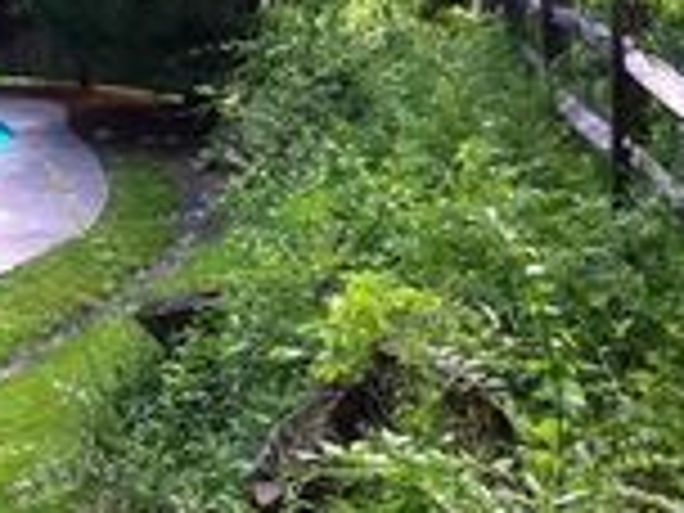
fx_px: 2272
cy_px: 97
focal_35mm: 115
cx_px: 126
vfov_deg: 12.8
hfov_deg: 17.0
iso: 80
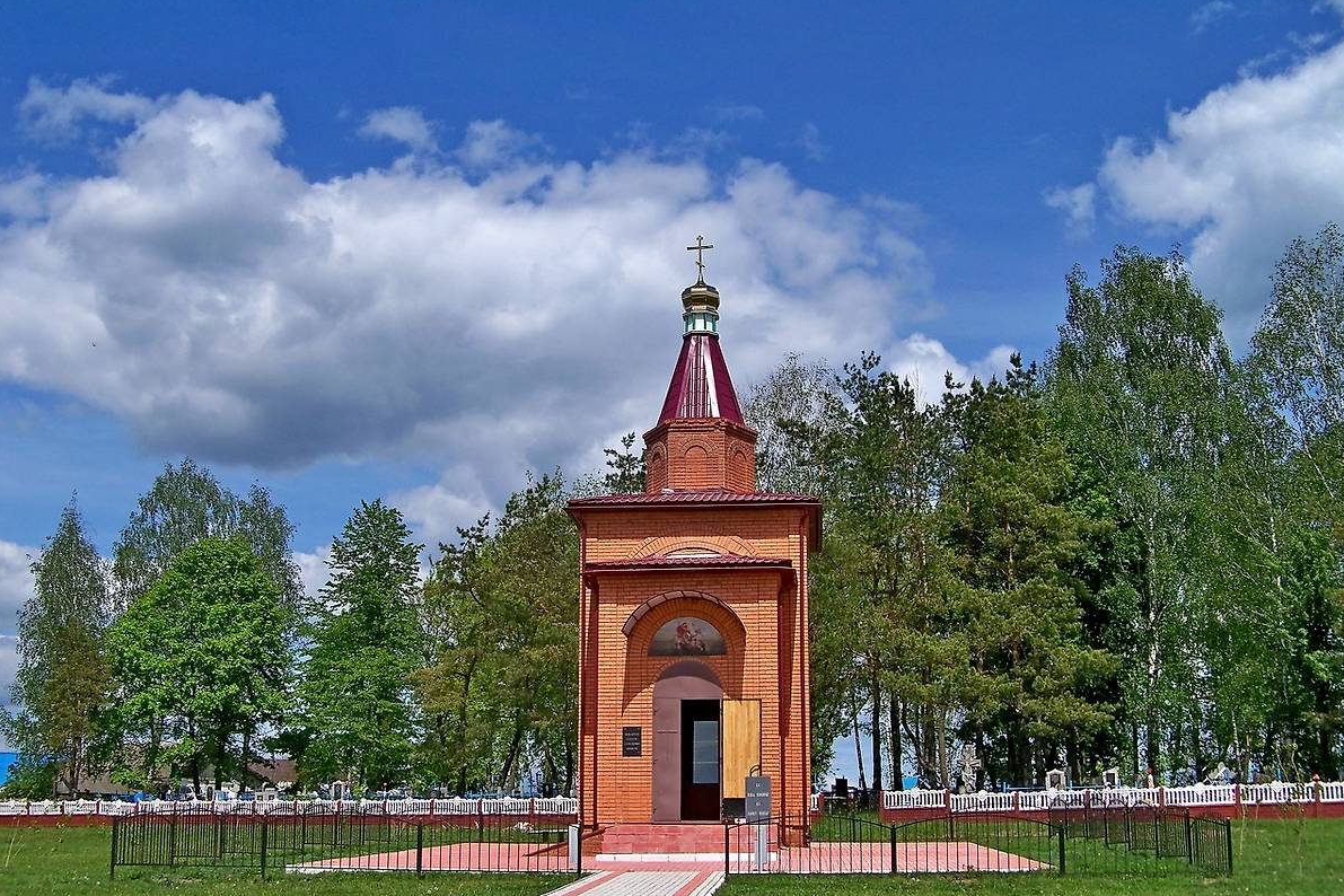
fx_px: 1643
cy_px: 502
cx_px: 675
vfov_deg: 30.5
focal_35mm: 44
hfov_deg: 44.5
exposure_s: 1/1250
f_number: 3.7
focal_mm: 7.5
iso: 100
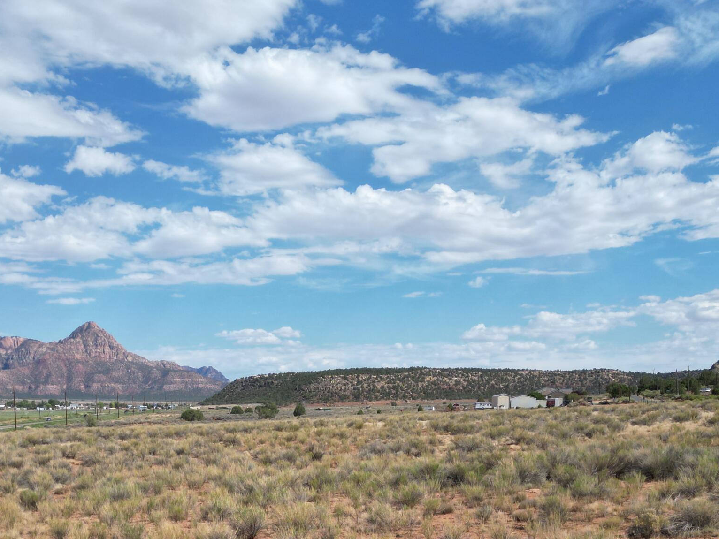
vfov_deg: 29.1
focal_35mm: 47
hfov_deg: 40.3
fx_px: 976
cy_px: 526
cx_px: 297
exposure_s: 1/3200
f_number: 1.7
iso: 110
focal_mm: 6.72
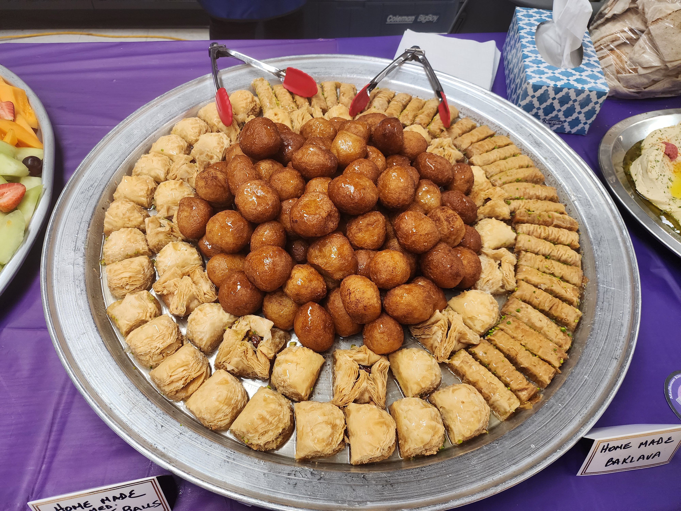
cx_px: 340
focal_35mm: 23
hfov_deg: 73.9
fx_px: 452
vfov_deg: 58.9
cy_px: 256
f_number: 1.8
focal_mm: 6.4
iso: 250
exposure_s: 1/120
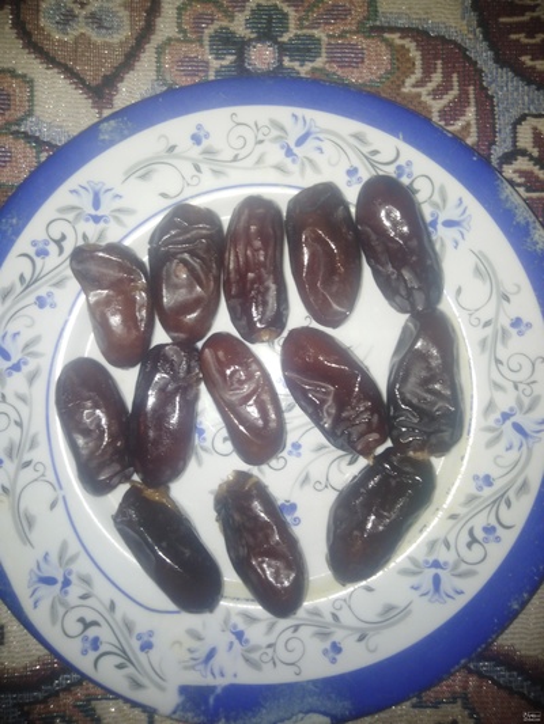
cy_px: 362
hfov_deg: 53.1
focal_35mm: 26
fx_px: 545
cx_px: 272
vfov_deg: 67.3
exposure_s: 1/45.8
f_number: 2.2
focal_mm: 3.46
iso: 100
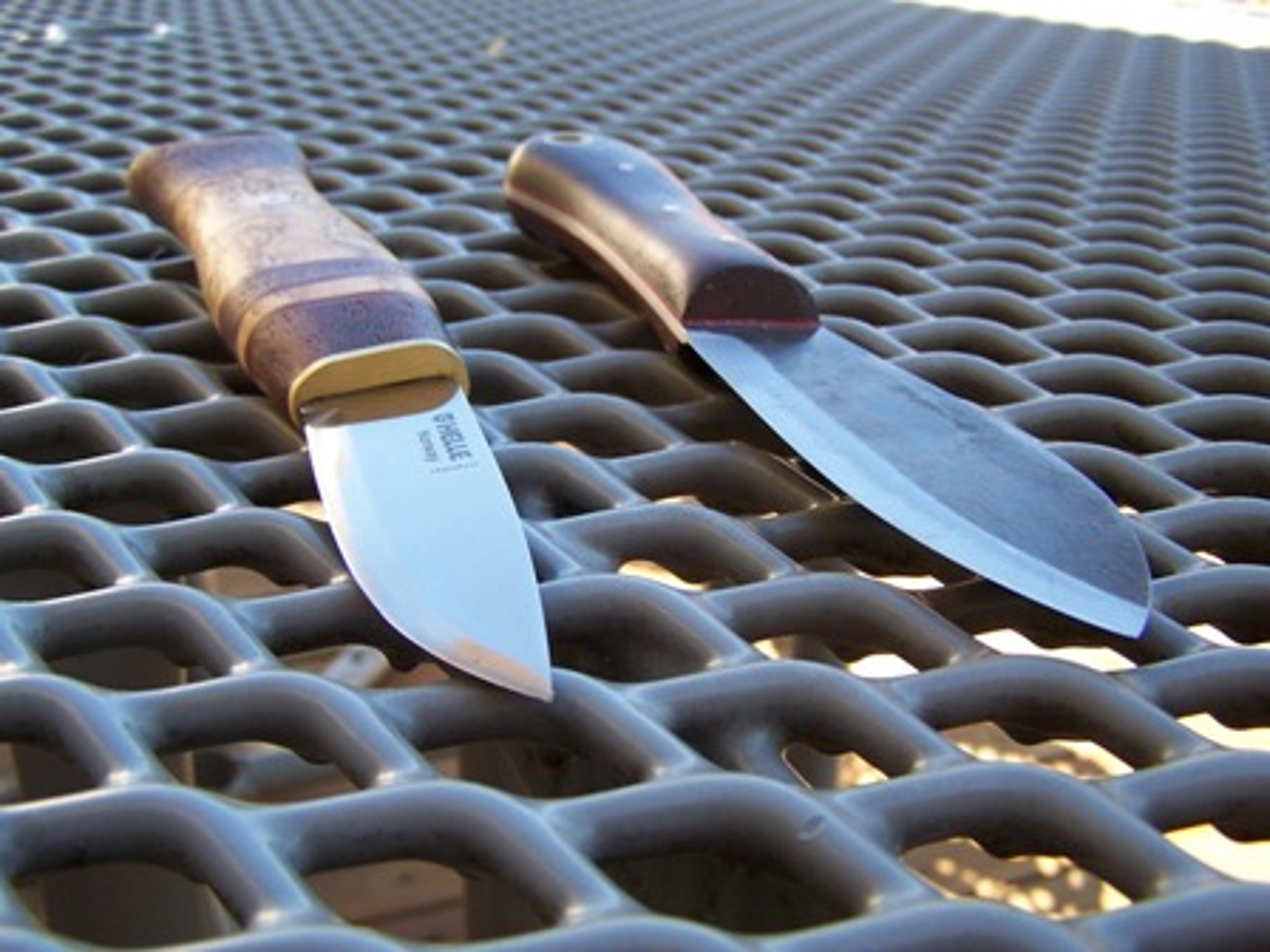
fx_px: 1394
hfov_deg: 49.0
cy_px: 476
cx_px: 635
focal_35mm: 38
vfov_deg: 37.7
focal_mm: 6.3
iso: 80
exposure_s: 1/180
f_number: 2.8
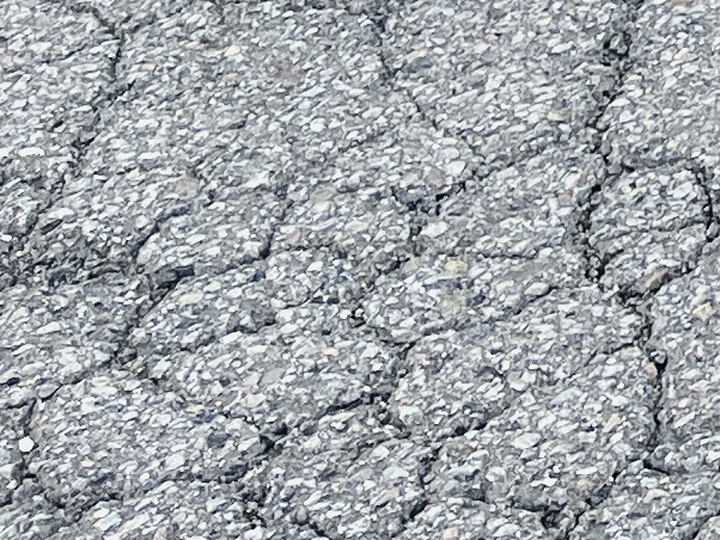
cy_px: -1196
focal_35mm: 174
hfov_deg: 9.1
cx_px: 2156
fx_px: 3621
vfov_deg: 7.3
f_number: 1.6
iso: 50
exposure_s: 1/1117
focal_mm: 5.1
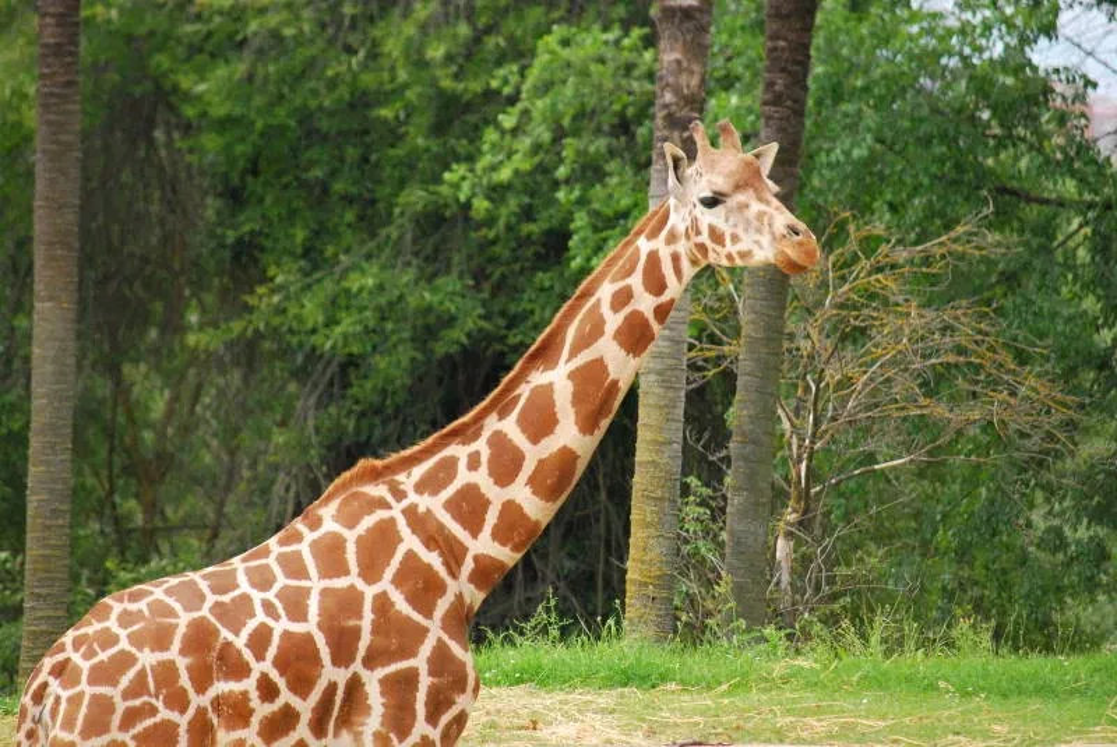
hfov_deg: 6.9
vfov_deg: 4.6
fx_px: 9317
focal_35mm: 300
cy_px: 374
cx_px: 558
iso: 400
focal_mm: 200
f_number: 5.6
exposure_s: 1/250
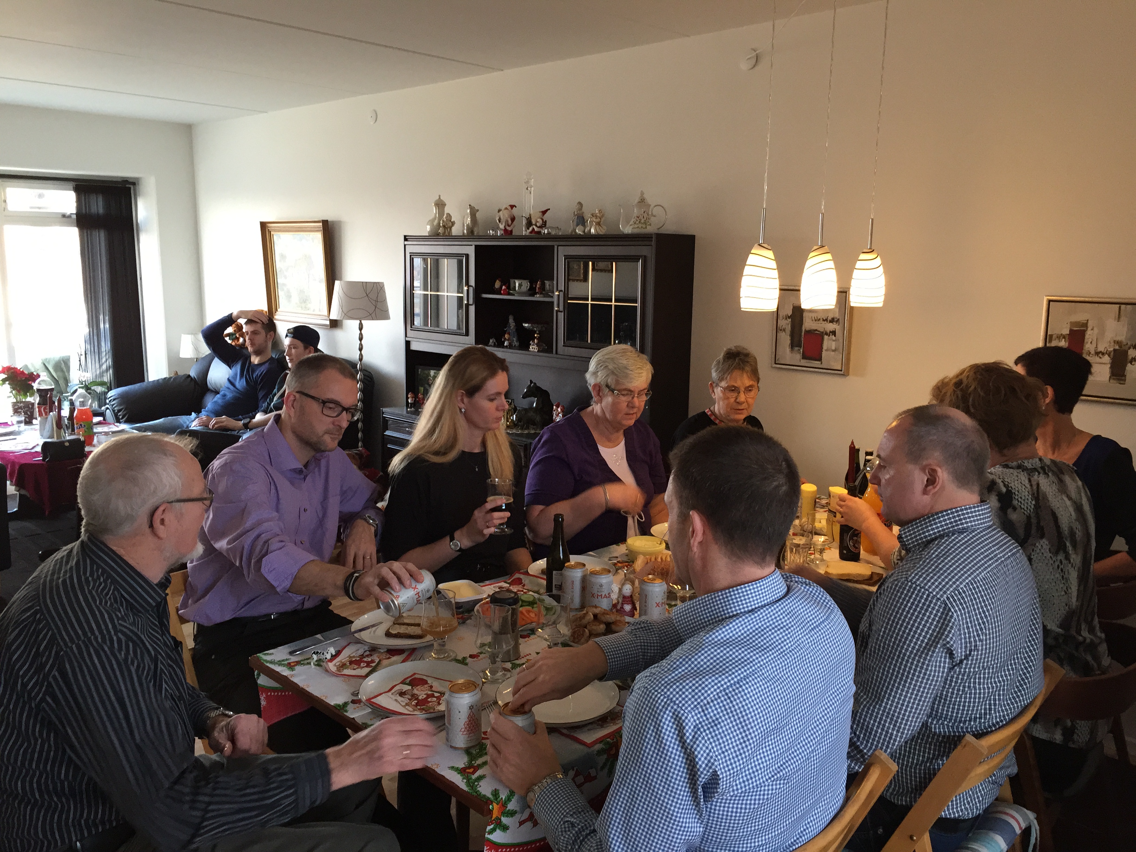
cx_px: 568
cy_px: 426
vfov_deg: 48.2
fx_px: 952
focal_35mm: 29
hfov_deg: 61.7
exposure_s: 1/30
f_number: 2.2
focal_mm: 4.15
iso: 160
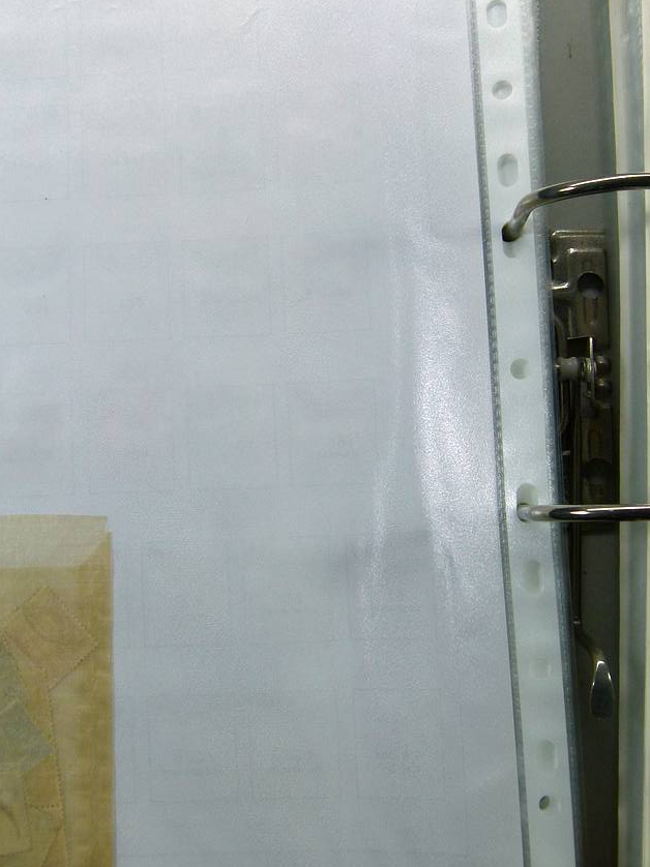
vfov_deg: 42.9
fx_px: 1102
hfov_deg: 32.8
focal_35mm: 44
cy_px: 407
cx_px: 272
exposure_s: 1/160
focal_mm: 6.5
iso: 100
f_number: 4
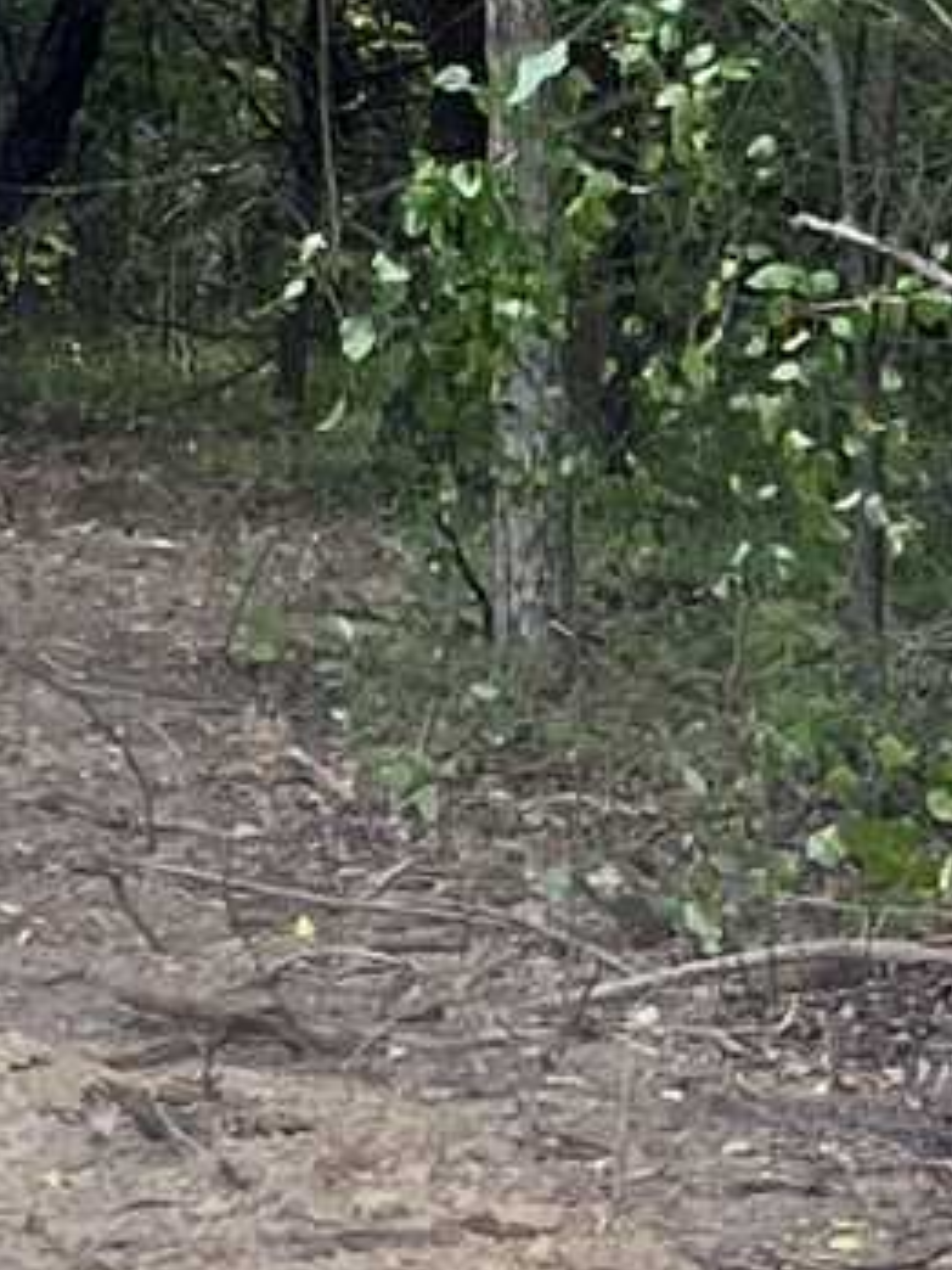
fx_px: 6307
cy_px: -1263
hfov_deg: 8.1
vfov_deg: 10.6
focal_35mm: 172
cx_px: -1087
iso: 50
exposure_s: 1/853
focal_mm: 5.7
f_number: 1.5
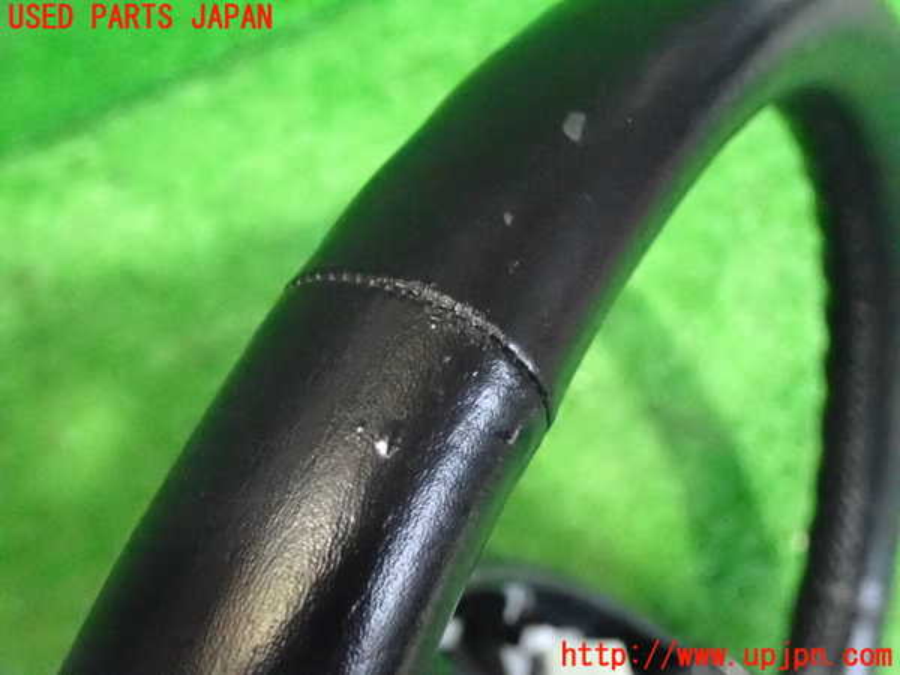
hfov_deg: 42.9
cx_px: 450
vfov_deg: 32.9
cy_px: 338
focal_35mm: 44
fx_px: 1144
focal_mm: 7.84
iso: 6400
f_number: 2.9
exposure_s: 1/125
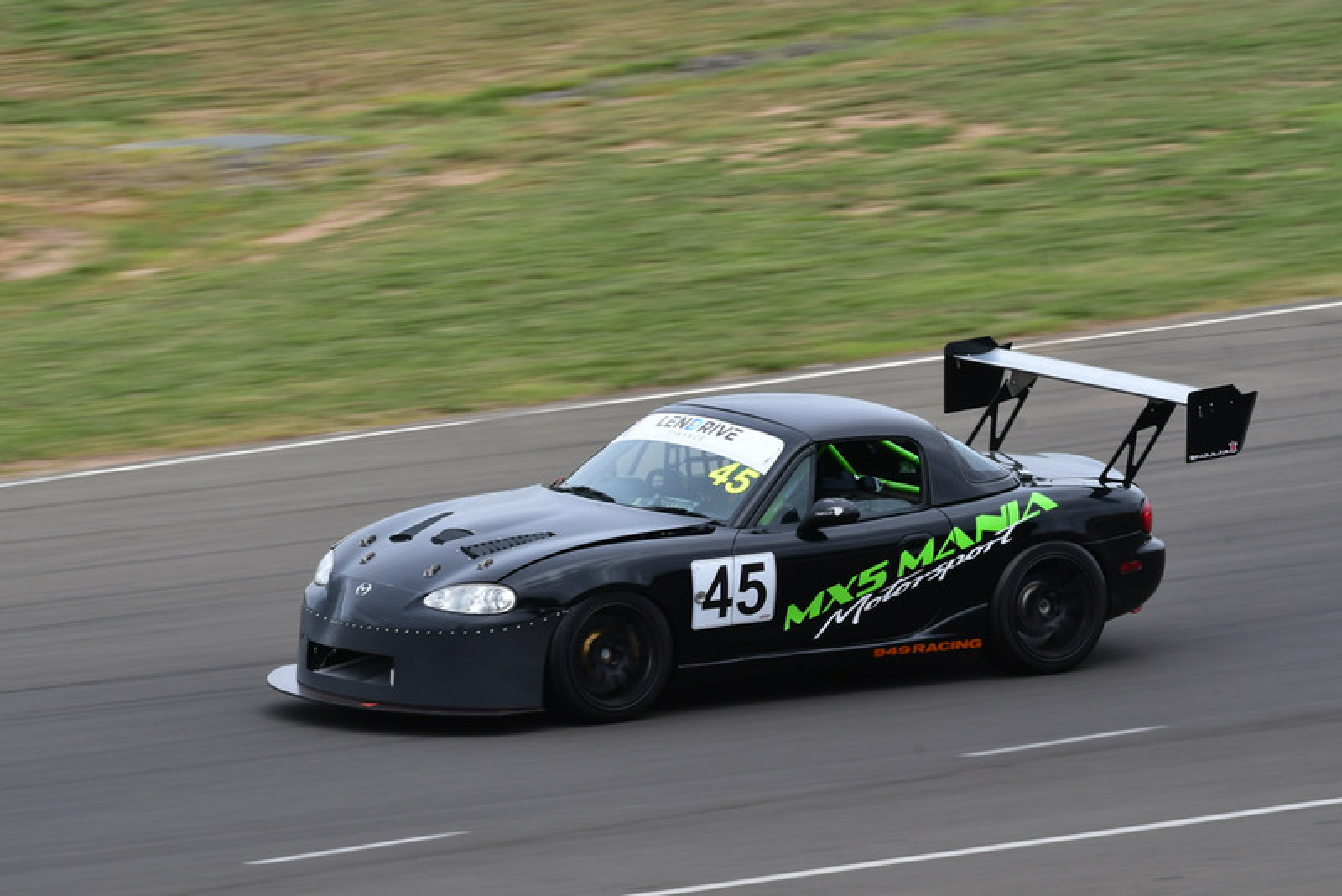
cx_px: 671
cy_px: 448
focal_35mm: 465
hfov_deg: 4.4
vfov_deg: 3.0
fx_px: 17339
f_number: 13
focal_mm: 310
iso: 250
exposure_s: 1/200
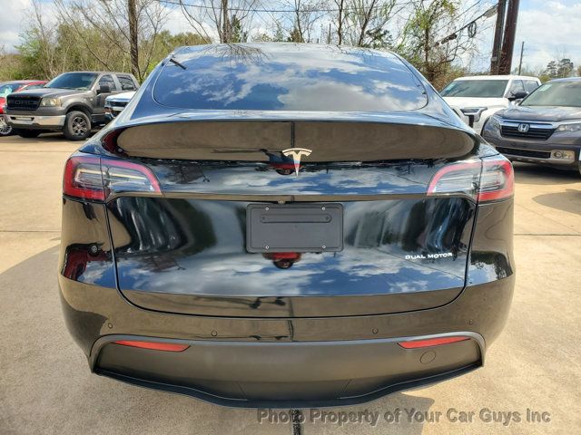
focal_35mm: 26
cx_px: 290
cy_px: 218
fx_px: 436
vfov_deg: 53.1
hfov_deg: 67.3
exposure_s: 1/809
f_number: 2.4
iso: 50
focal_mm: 4.3
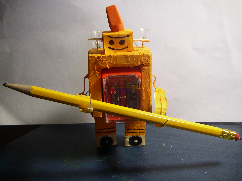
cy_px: 90
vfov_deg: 37.7
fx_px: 266
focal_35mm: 38
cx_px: 121
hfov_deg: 49.0
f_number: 3.3
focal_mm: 6.3
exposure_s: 1/40
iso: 160
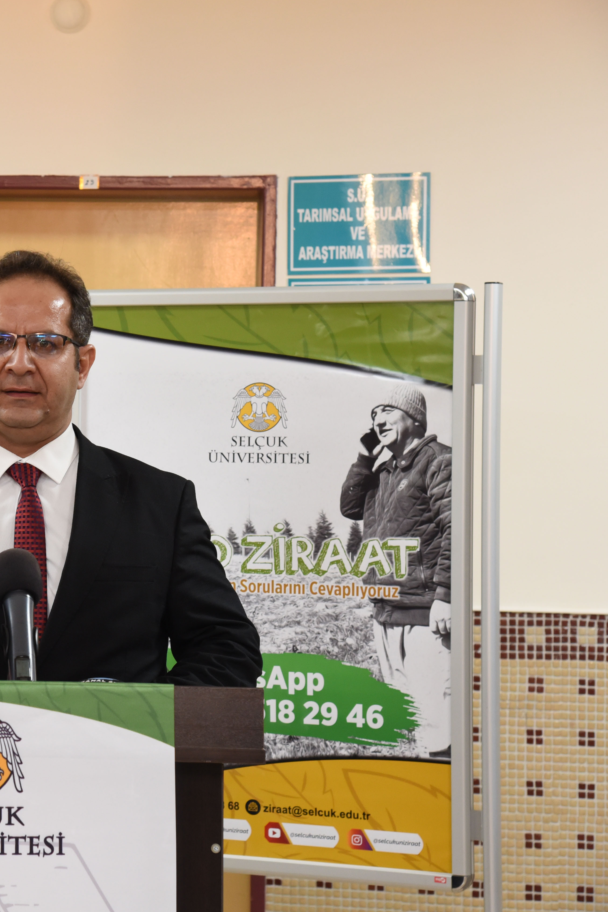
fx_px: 2736
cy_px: 455
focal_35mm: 108
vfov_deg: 18.9
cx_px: -28
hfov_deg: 12.5
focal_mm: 70
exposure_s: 1/50
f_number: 6.3
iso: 2000
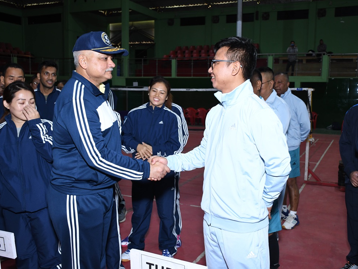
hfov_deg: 50.1
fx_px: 383
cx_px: 189
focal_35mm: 37
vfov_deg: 38.7
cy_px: 135
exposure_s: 1/160
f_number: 4.5
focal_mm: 23
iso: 1000
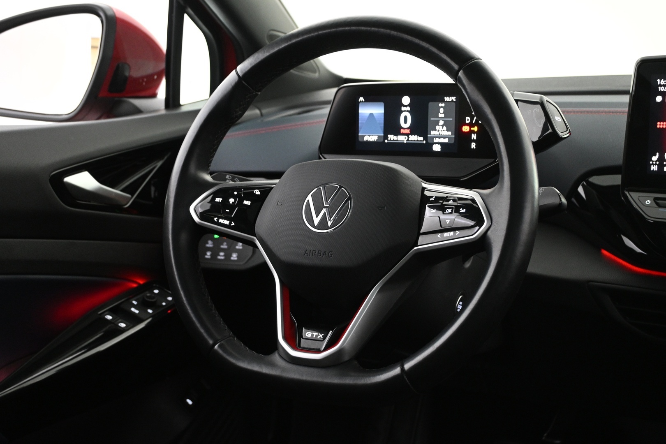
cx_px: 333
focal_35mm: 44
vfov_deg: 30.8
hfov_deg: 45.0
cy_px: 222
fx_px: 805
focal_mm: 29
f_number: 4.8
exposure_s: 1/15
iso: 1600
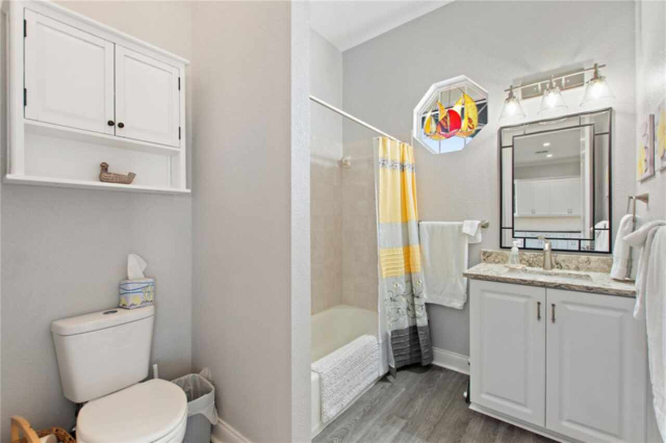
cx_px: 333
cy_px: 222
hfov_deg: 100.4
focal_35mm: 15
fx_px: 277
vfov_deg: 77.3
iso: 400
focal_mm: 10
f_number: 4.5
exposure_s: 1/6
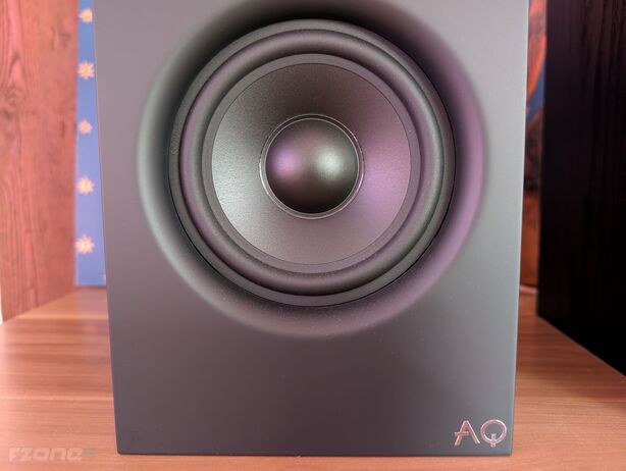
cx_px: 313
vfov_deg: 56.9
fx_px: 435
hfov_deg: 71.5
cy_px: 236
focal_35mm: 24
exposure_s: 1/24
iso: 1413
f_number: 1.68
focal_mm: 6.9
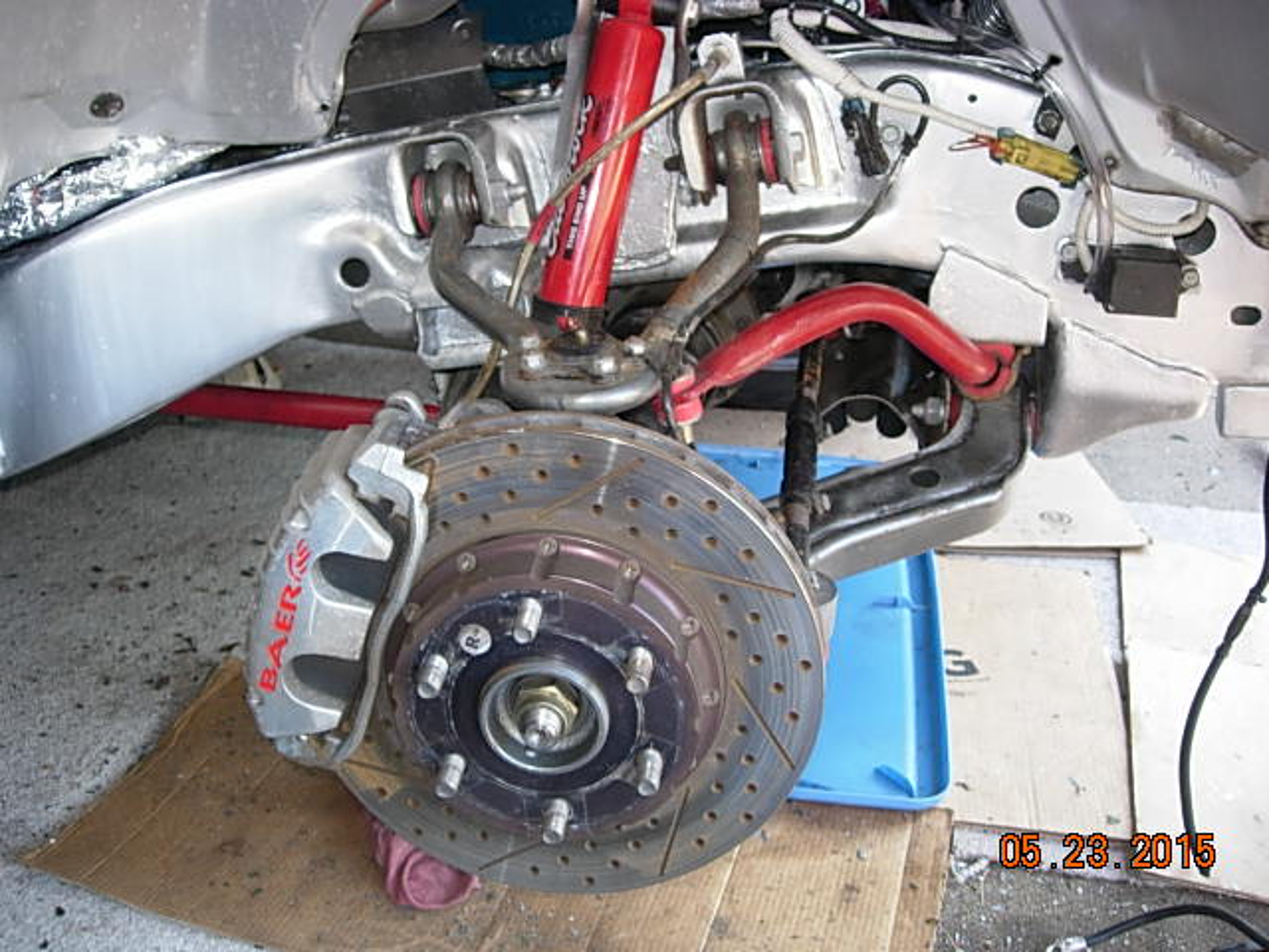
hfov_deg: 49.0
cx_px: 634
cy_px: 476
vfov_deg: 37.7
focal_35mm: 38
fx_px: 1393
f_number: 2.8
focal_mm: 7.8
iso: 79
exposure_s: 1/32
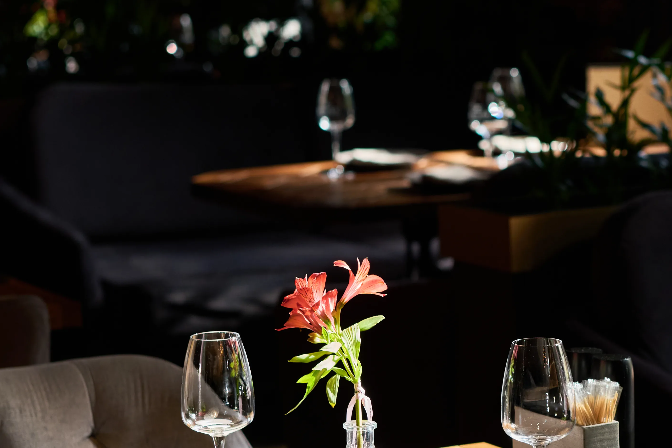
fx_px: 2744
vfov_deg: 9.3
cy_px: 263
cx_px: 623
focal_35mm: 147
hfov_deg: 13.8
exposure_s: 1/250
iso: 400
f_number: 3.2
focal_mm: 50
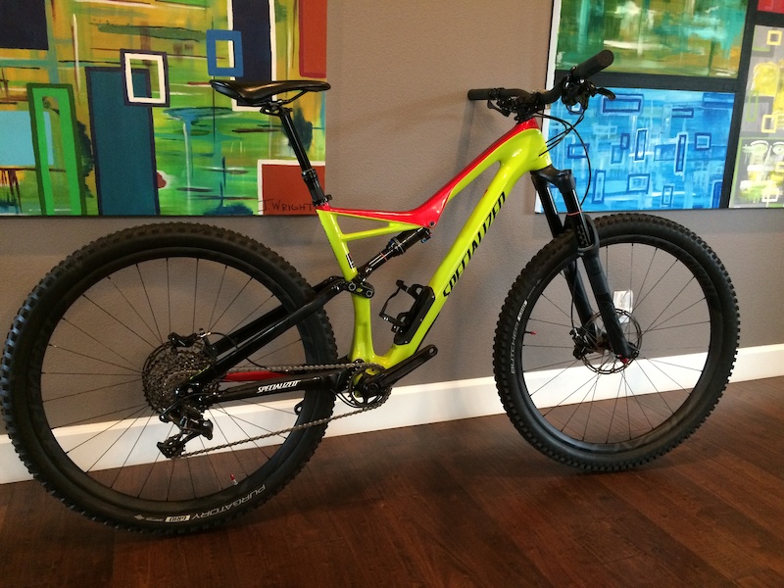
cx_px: 392
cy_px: 294
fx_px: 657
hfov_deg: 61.7
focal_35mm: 29
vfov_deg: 48.2
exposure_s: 1/30
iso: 250
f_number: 2.2
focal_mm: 4.15
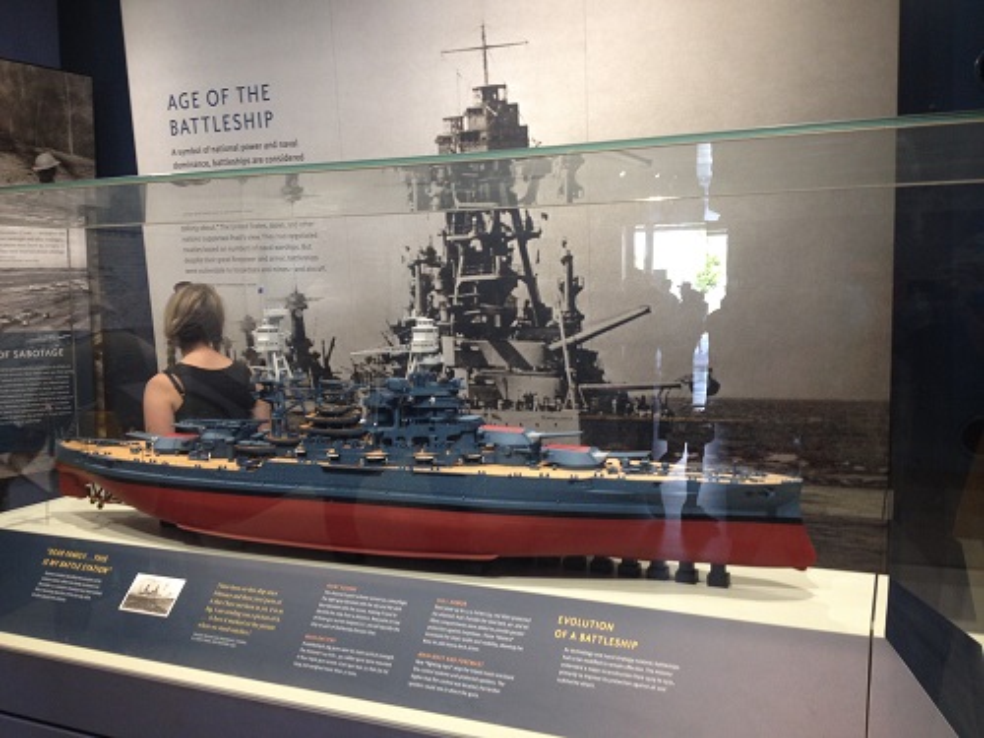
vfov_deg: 40.7
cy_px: 369
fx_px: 995
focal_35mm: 35
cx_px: 492
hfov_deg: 52.6
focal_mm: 4.28
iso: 80
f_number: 2.4
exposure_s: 1/20
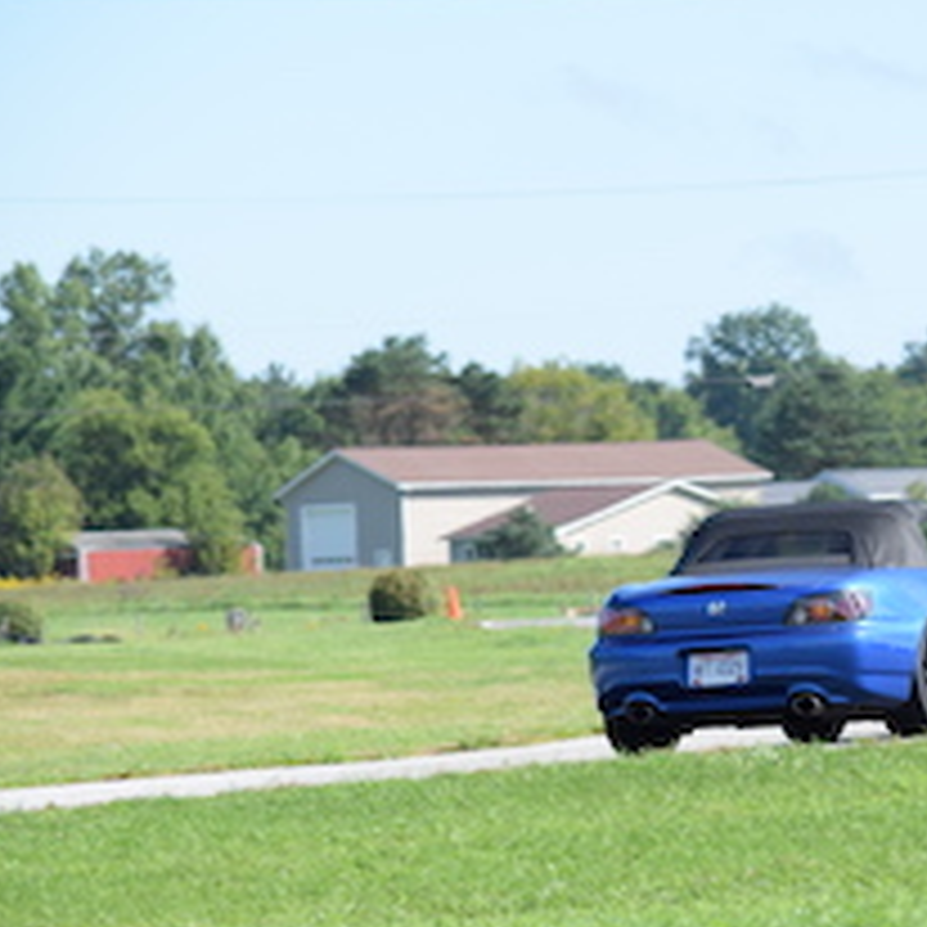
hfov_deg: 4.7
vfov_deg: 4.7
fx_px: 11271
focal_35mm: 372
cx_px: 783
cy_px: 547
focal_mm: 150
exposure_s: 1/320
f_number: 6.3
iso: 160
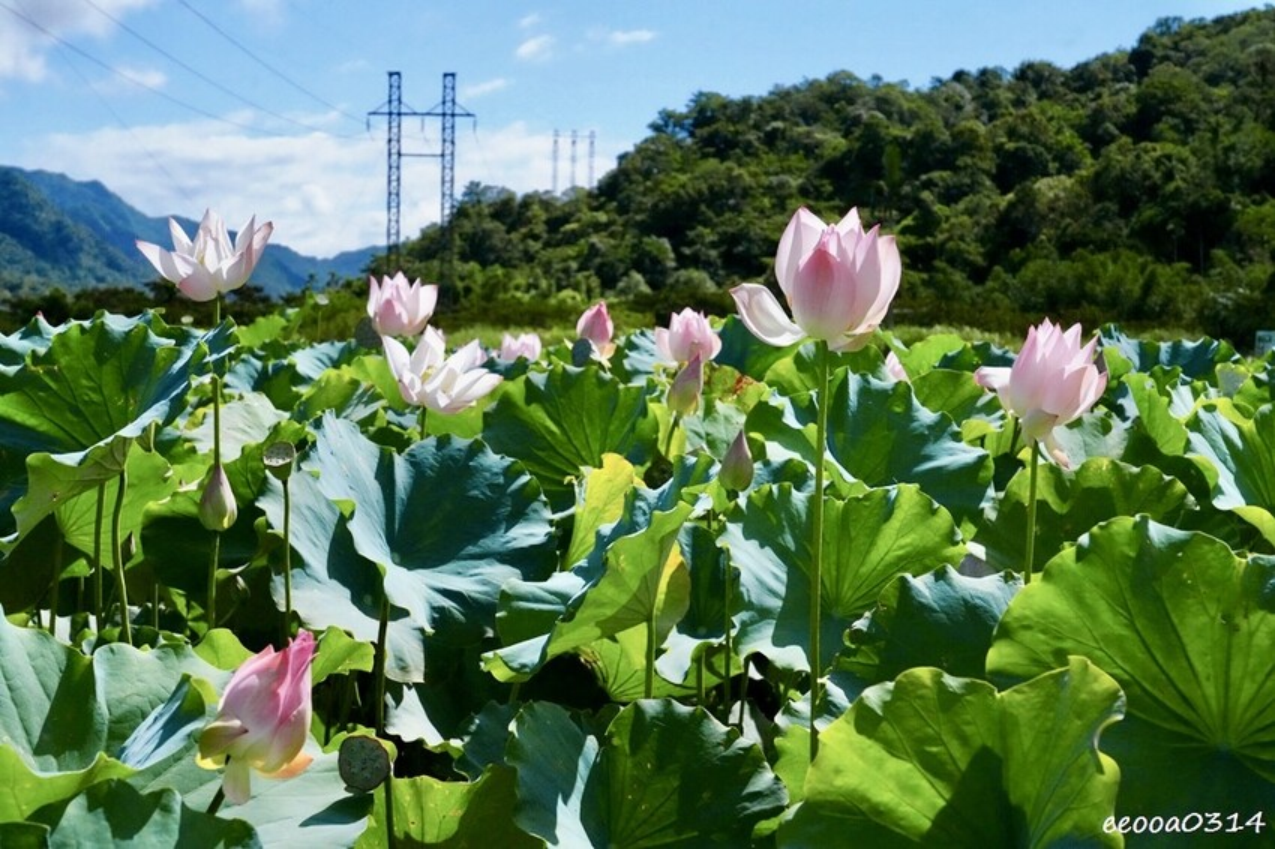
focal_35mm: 66
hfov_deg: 30.5
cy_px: 424
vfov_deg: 20.6
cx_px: 638
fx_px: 2336
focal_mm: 66
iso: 6400
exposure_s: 1/5000
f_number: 13
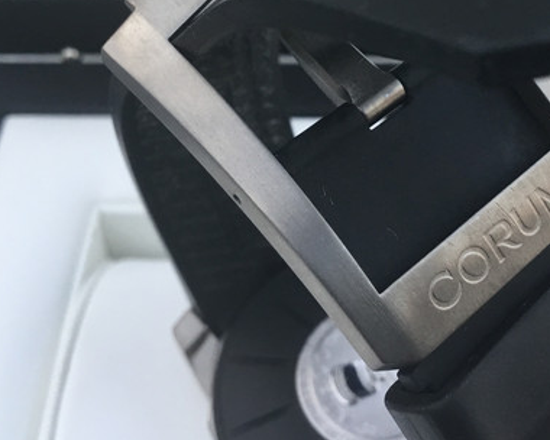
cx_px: 362
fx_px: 830
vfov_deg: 29.4
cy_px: 132
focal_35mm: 51
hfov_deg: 36.3
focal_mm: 3.3
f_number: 2.4
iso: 40
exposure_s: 1/30
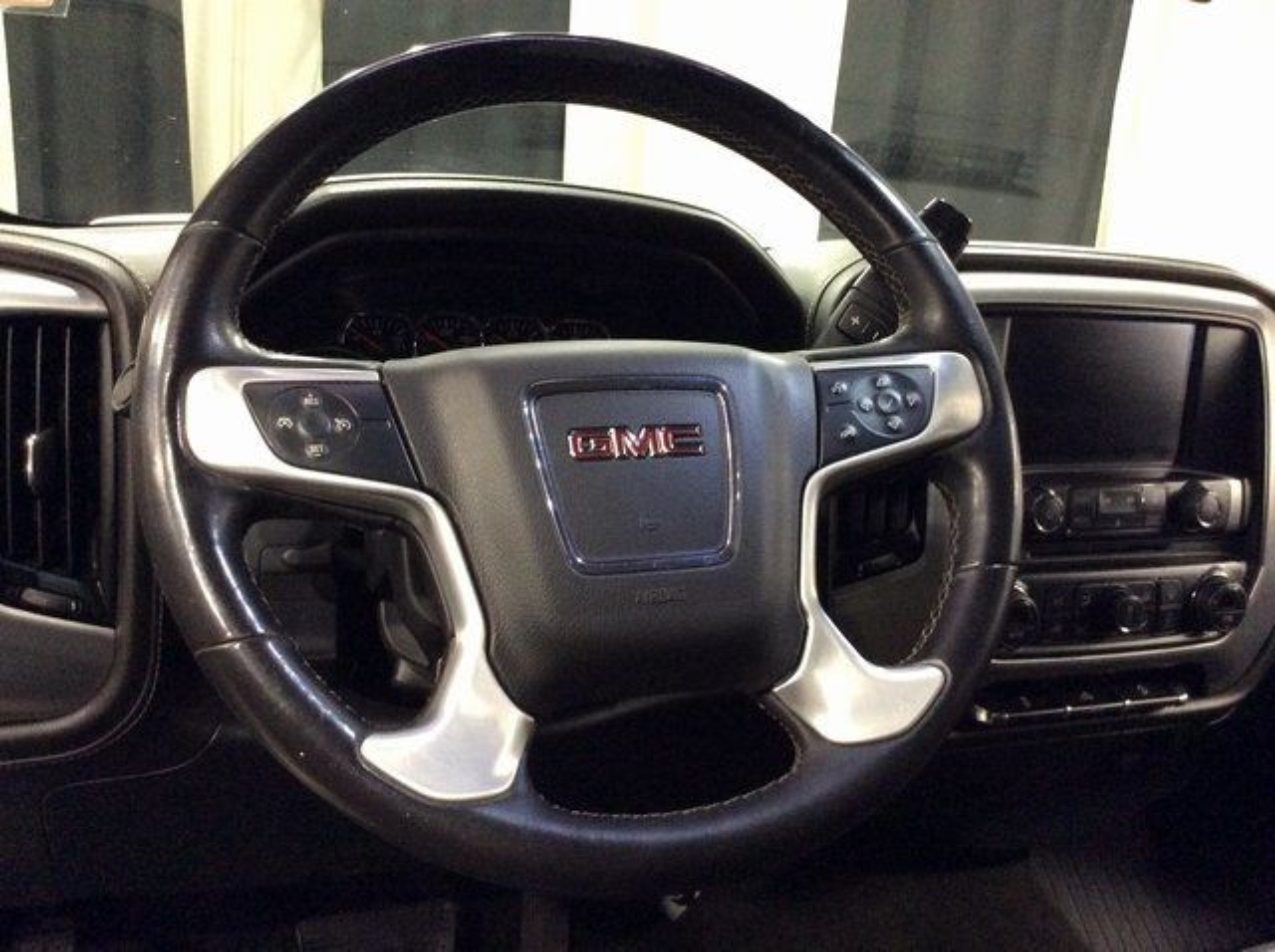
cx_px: 638
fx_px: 1177
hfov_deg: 56.9
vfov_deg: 44.1
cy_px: 476
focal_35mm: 32
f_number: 2.4
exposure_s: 1/24
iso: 250
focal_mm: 3.3
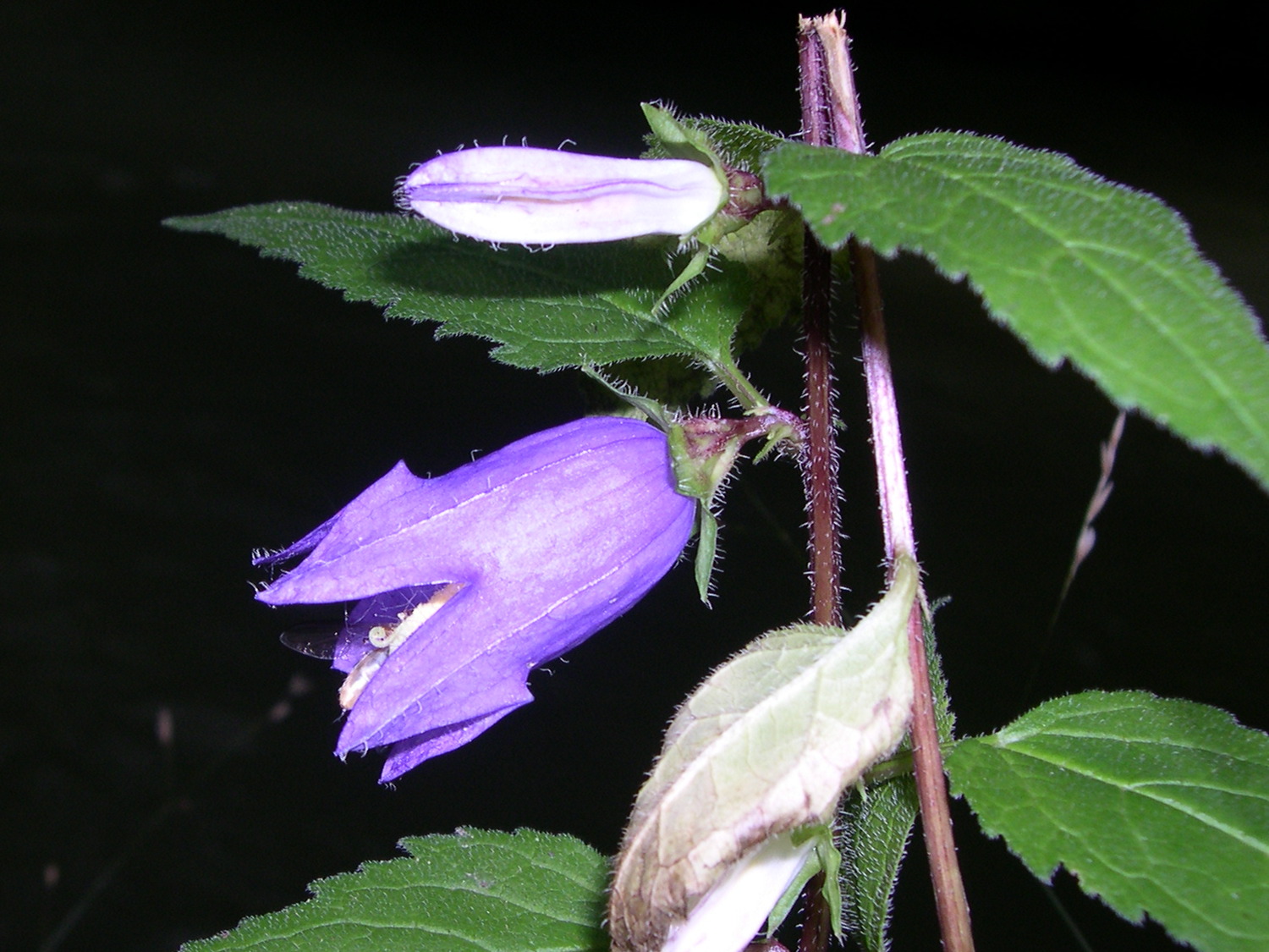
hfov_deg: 49.0
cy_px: 476
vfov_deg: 37.7
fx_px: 1393
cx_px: 634
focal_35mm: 38
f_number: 7.6
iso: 100
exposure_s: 1/30
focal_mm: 8
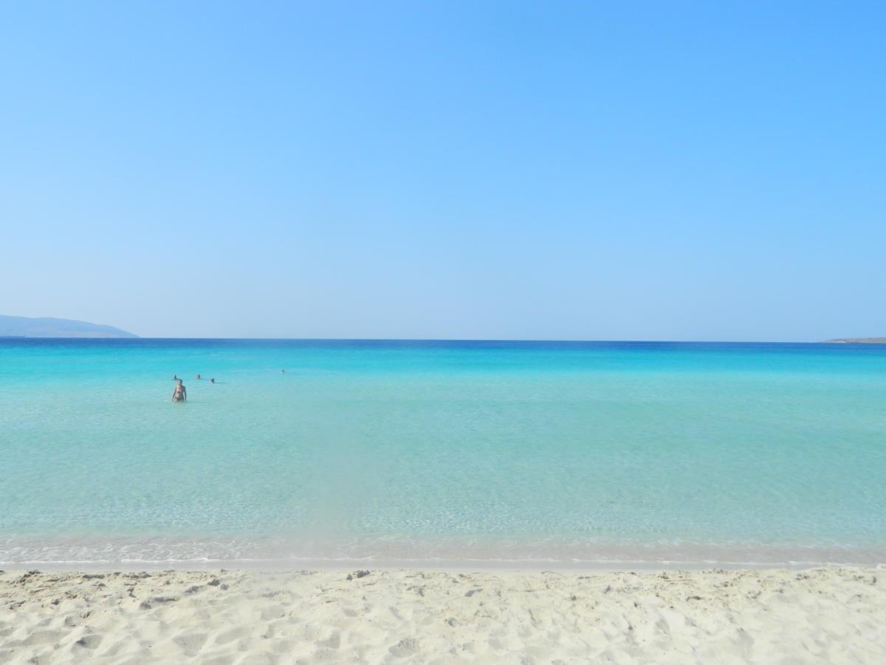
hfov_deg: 58.4
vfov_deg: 45.4
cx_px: 443
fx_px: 793
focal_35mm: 31
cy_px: 332
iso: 80
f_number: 9.1
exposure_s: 1/125
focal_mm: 5.6
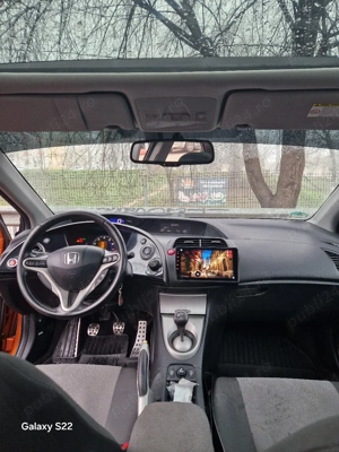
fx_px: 300
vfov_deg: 73.9
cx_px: 170
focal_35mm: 23
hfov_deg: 58.9
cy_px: 226
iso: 200
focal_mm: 5.4
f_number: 1.8
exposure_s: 1/100
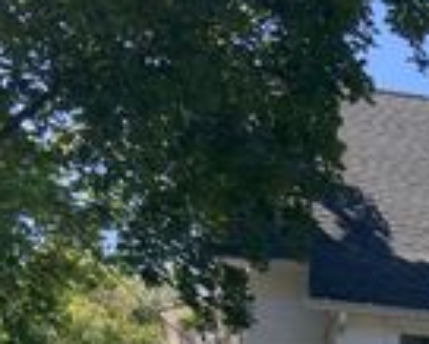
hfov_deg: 17.0
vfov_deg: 14.2
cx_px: 606
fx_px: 1321
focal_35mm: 104
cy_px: 450
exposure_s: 1/514
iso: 16
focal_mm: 3
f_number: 1.8
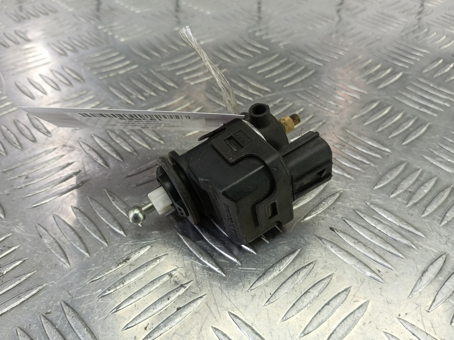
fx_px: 302
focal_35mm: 23
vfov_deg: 58.9
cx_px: 227
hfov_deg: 73.9
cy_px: 170
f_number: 1.6
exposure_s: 1/50
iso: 109
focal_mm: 4.11
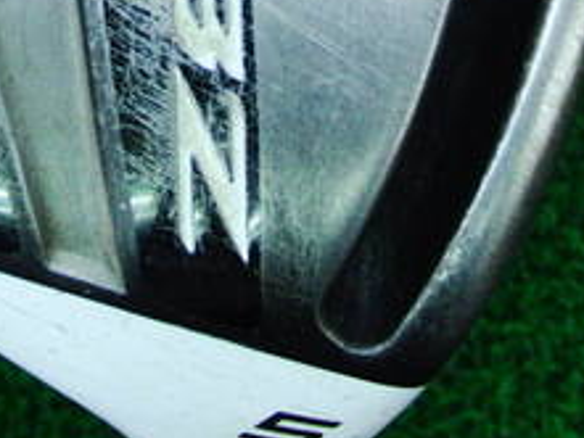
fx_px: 1806
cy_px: -61
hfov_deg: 18.4
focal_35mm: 107
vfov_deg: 13.5
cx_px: 238
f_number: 3.6
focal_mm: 6.42
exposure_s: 1/80
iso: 320
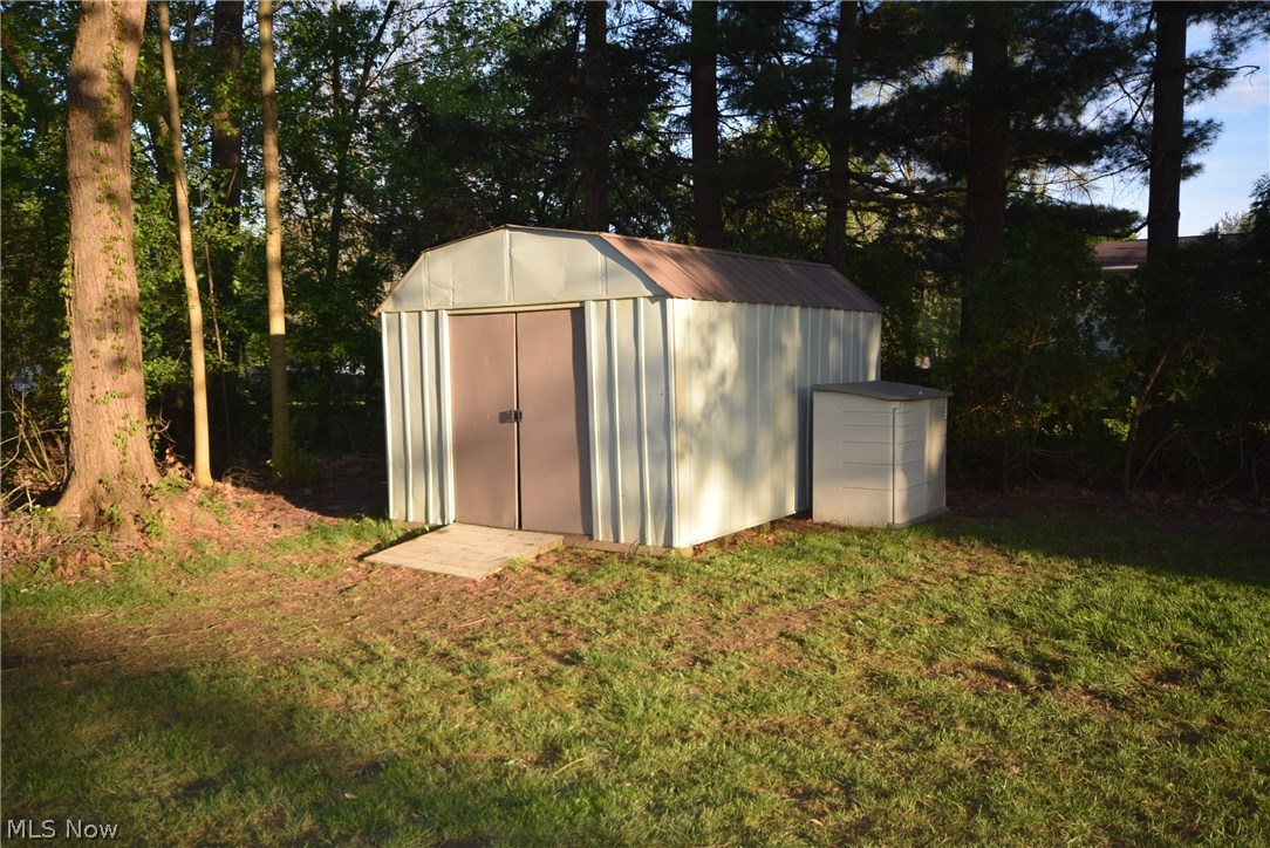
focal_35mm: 30
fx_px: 1059
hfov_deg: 61.9
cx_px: 635
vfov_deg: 43.7
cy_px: 424
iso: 200
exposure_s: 1/125
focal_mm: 20
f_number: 5.6
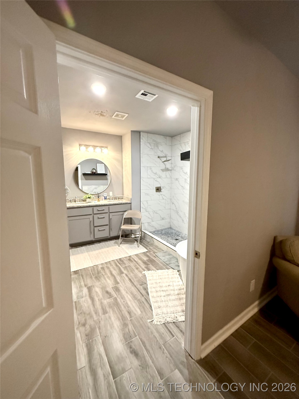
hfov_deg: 85.7
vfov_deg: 102.1
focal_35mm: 14
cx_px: 150
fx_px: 161
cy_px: 200
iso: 640
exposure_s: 1/120
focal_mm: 2.22
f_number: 2.2
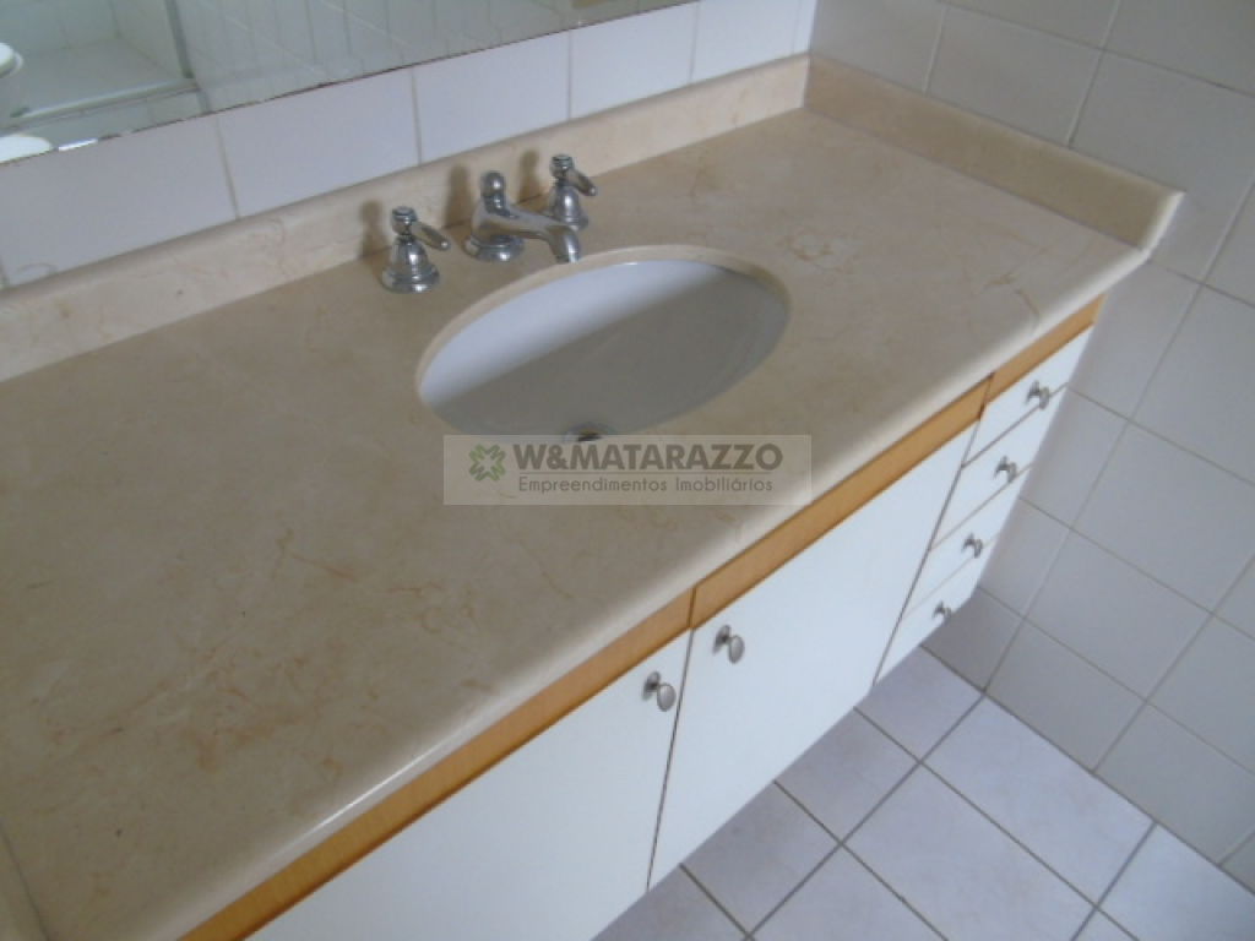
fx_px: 906
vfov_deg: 54.9
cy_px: 470
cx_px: 628
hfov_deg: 69.4
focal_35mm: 25
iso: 250
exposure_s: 1/30
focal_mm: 4.4
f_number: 3.4
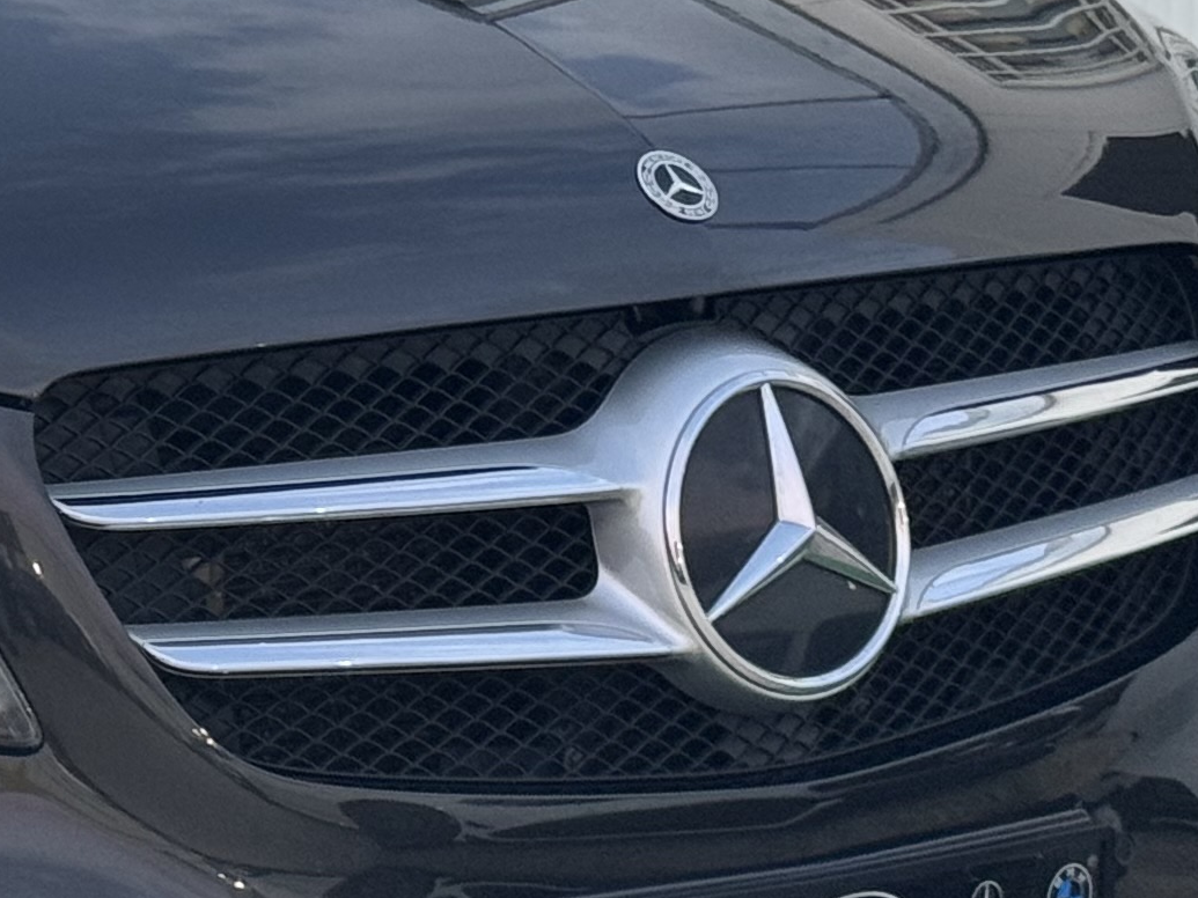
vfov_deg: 7.9
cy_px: 61
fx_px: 6471
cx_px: -660
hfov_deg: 10.2
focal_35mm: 187
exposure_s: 1/60
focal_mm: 6.76
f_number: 1.78
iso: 100
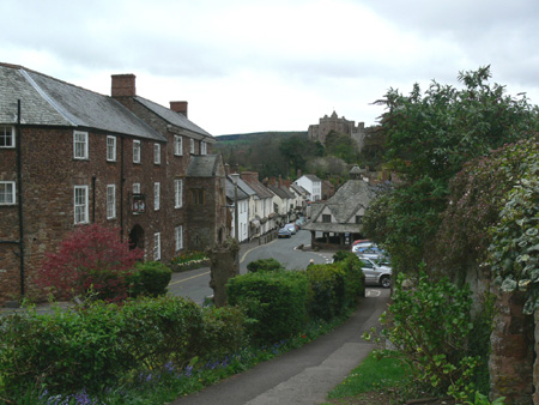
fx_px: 545
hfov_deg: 52.6
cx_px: 270
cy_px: 202
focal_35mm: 35
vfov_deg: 40.7
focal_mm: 7.4
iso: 100
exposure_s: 1/500
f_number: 4
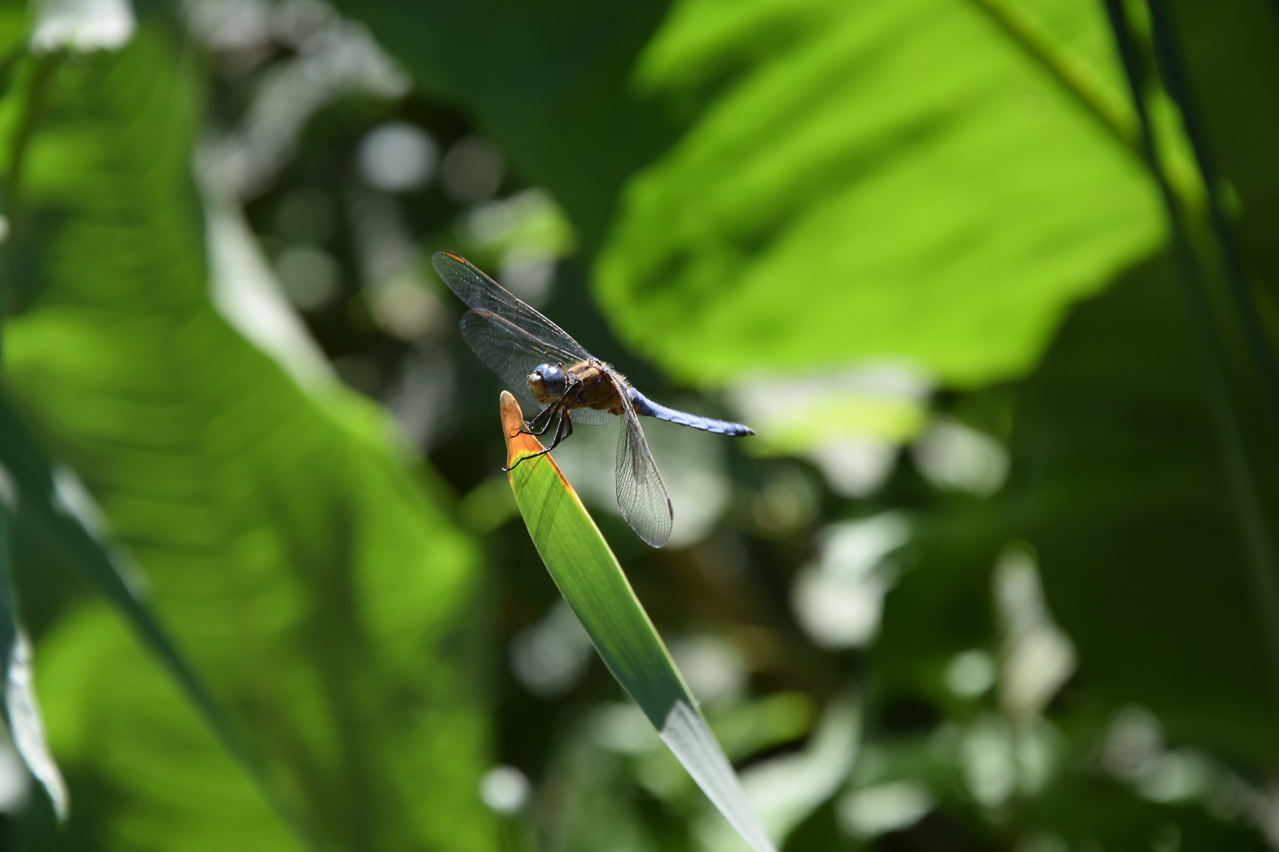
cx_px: 640
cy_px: 426
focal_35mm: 158
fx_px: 5595
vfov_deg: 8.7
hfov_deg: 13.0
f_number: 8
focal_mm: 105
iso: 250
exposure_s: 1/250
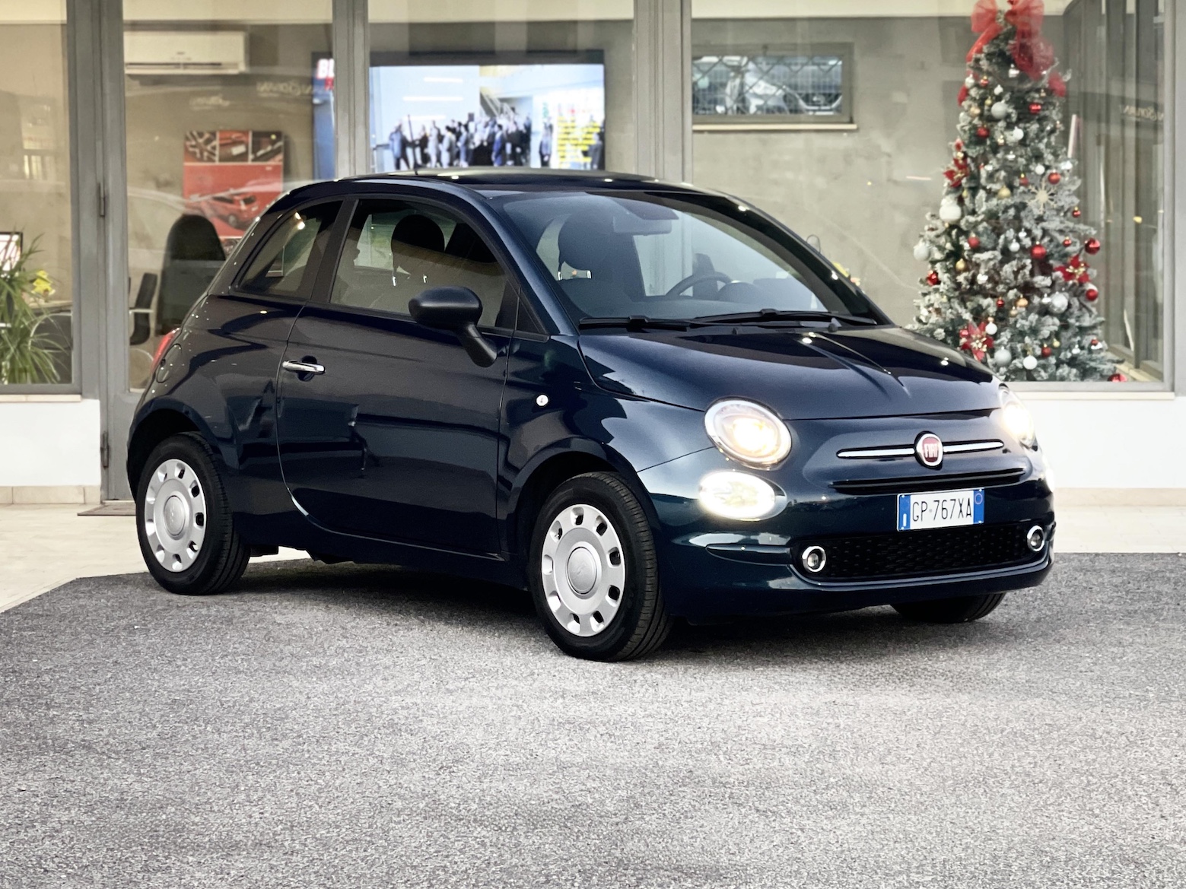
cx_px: 593
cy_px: 444
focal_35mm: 64
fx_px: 2193
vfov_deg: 22.9
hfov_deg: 30.3
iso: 200
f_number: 2.2
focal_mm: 7.5
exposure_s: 1/33
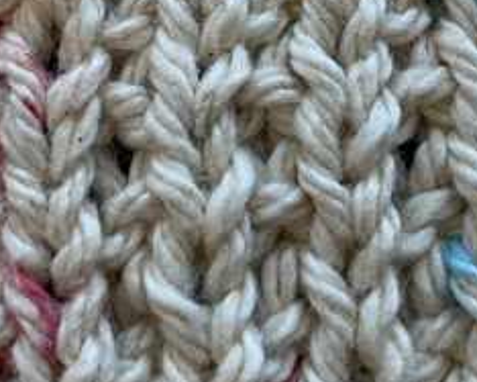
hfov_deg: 25.0
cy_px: -15
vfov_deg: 19.5
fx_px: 1072
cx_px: 175
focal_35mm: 76
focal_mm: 4.25
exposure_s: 1/60
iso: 125
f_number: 1.8
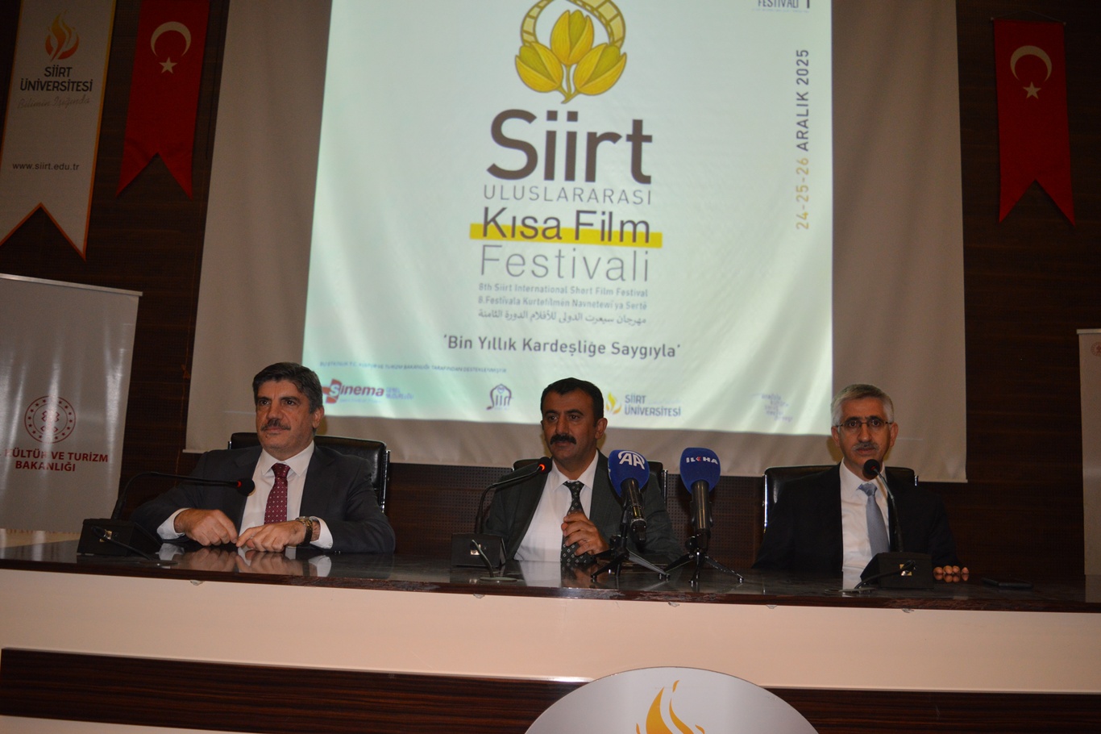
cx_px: 550
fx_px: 917
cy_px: 367
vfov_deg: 43.6
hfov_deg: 61.9
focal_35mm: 30
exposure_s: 1/60
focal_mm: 20
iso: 640
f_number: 3.8
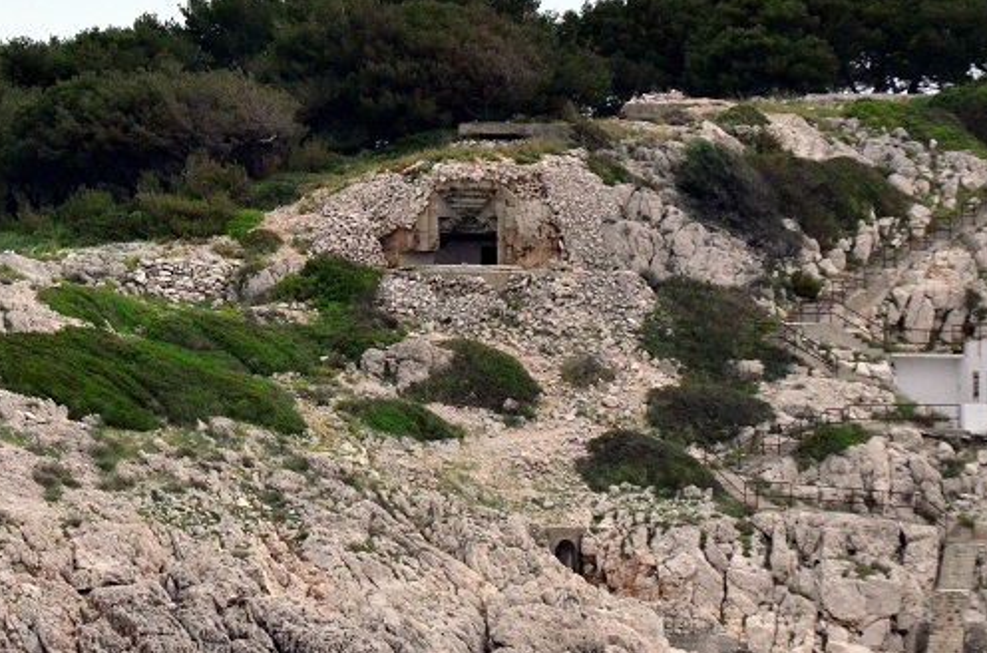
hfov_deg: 3.7
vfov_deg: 2.4
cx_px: 252
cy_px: 300
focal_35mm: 559
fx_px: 15287
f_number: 5.6
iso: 3200
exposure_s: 1/8000
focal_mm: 185
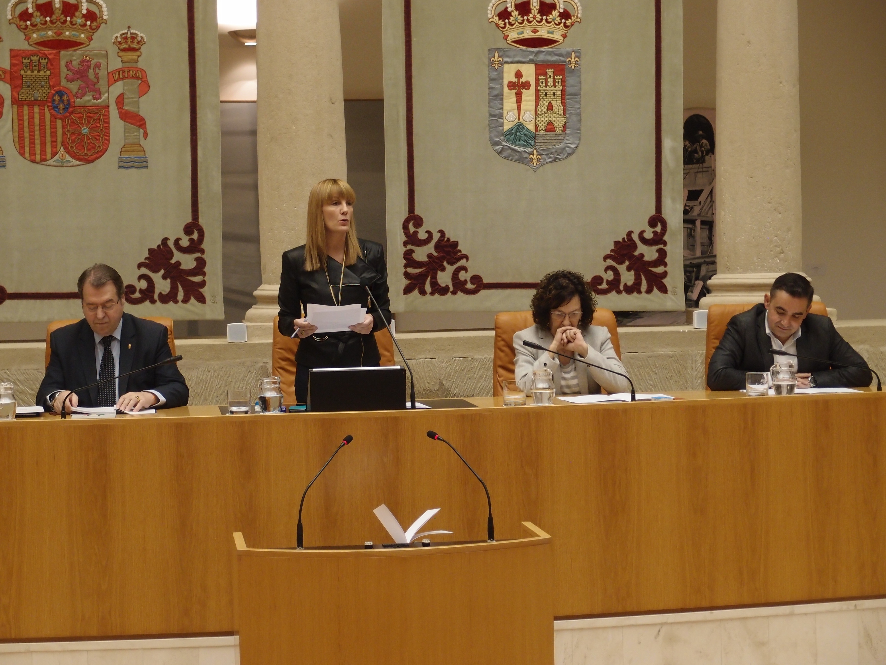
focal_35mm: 77
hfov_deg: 25.3
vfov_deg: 19.1
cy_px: 332
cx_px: 443
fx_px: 1971
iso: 200
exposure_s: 1/50
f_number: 2.3
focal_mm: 16.63
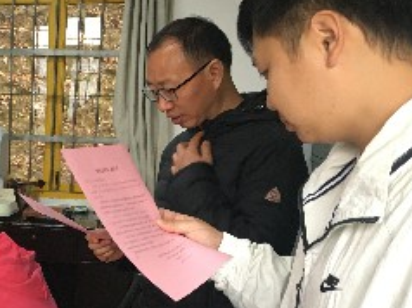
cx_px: 2
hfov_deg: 29.6
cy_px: 285
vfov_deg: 23.3
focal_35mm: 61
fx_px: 725
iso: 80
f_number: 2.2
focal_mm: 4.15
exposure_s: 1/17
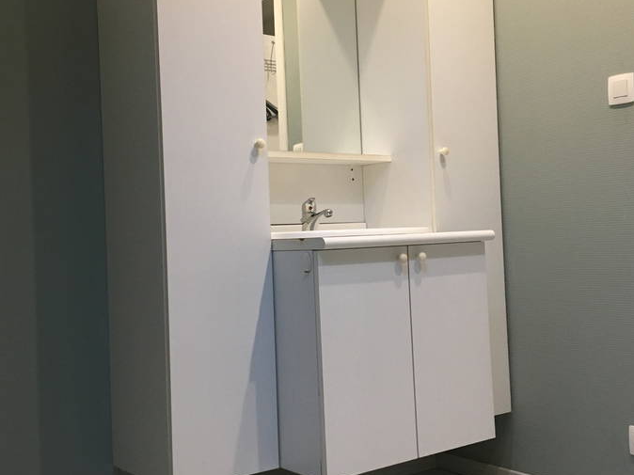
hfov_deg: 53.9
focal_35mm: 34
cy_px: 223
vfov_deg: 41.8
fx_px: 622
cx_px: 341
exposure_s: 1/33
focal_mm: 4.15
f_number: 2.2
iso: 160
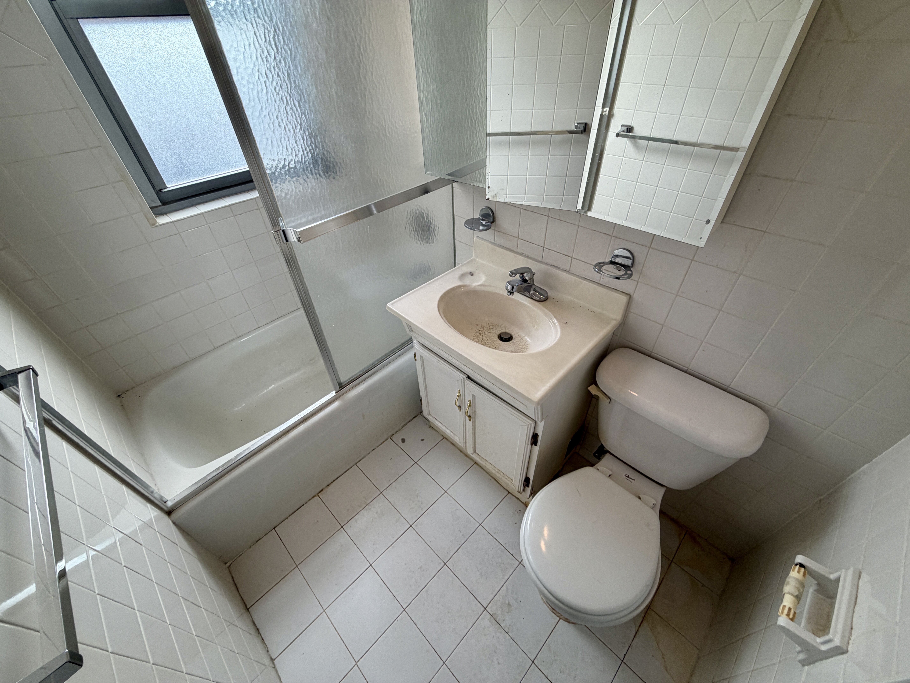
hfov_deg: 102.1
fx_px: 368
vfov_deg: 85.7
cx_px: 455
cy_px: 342
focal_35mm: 14
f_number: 2.2
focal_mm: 2.22
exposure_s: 1/120
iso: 64
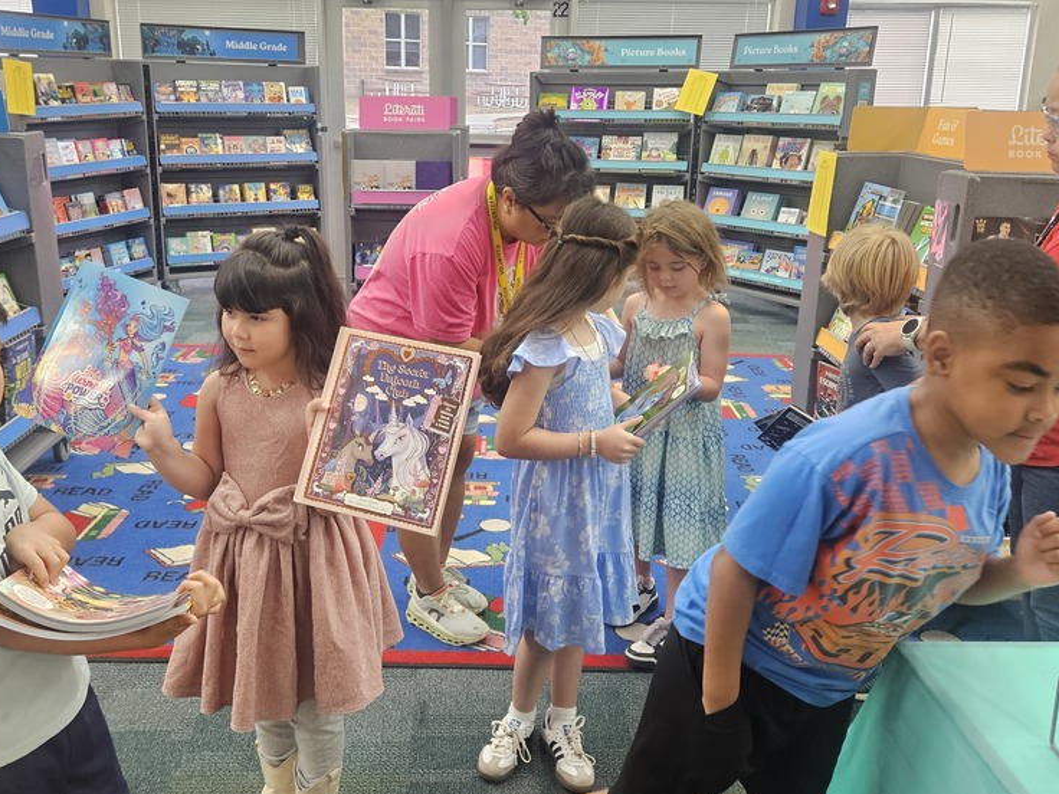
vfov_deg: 44.1
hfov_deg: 56.7
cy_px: 378
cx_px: 485
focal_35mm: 32
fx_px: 979
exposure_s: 1/120
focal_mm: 5.4
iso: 320
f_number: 1.8
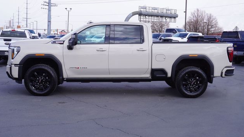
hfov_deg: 41.7
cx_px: 121
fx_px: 320
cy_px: 68
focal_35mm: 50
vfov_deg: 24.2
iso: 100
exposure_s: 1/100
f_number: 9
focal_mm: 31
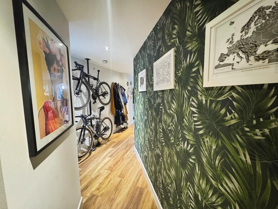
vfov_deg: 85.7
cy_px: 104
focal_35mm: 14
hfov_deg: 102.0
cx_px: 139
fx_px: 112
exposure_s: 1/33
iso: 1000
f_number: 2.2
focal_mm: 2.22
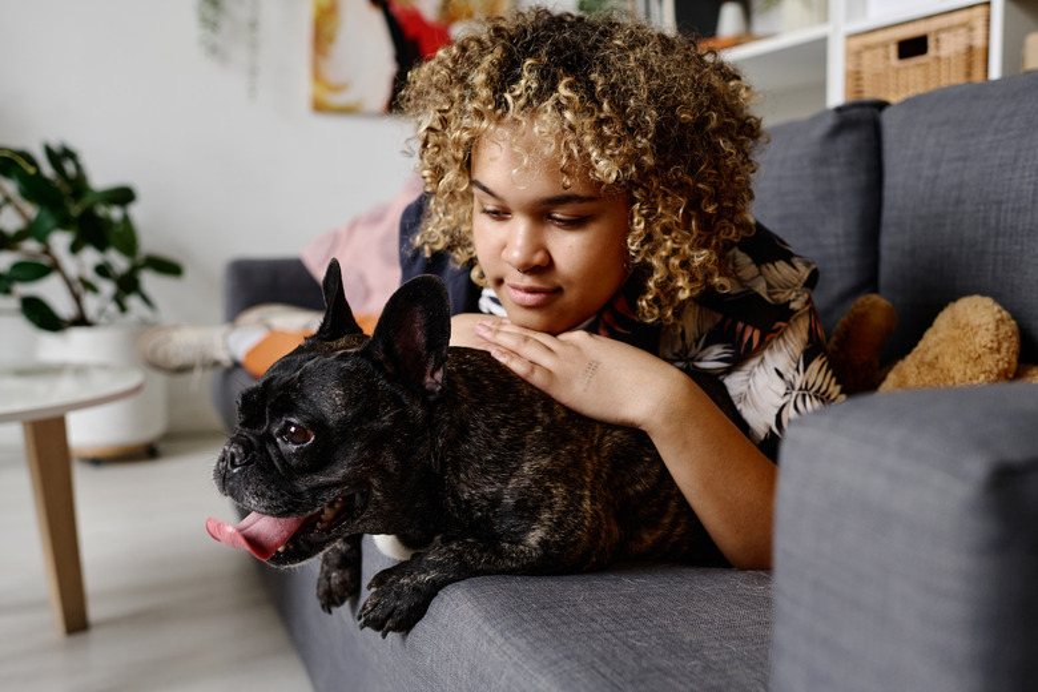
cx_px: 519
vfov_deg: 37.9
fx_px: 1009
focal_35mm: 35
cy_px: 346
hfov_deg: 54.4
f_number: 3.2
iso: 800
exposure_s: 1/250
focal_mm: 35
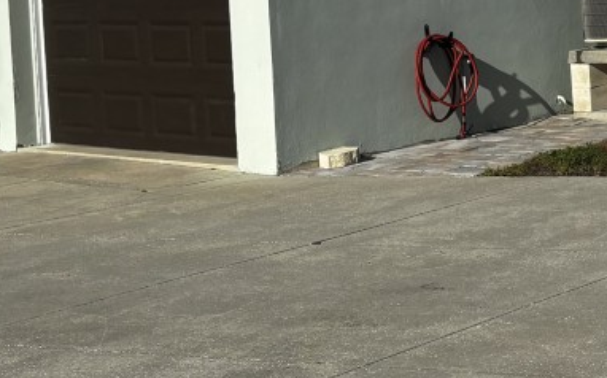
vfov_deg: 12.4
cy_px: -32
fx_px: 1719
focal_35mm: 104
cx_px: 745
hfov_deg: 18.8
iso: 50
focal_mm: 5.96
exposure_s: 1/6329
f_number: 1.6
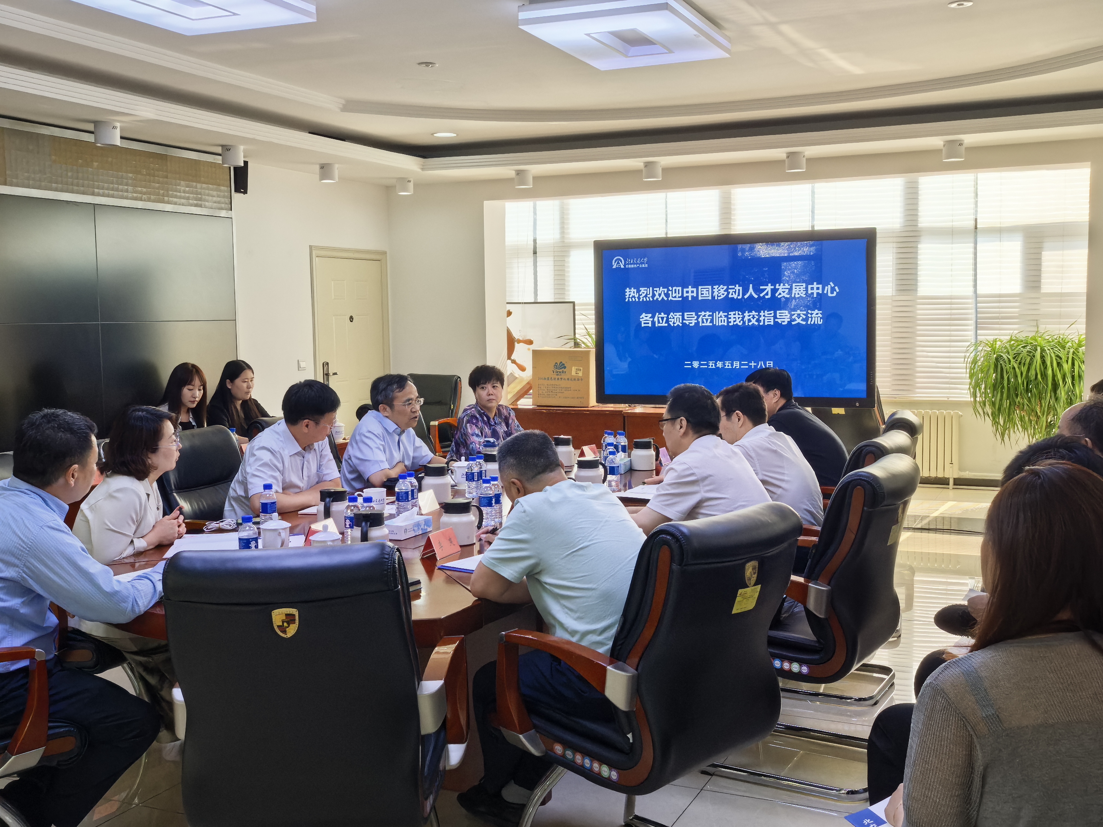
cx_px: 552
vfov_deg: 39.7
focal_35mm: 36
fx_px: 1147
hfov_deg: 51.4
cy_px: 414
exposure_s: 1/100
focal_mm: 5.75
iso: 320
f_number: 4
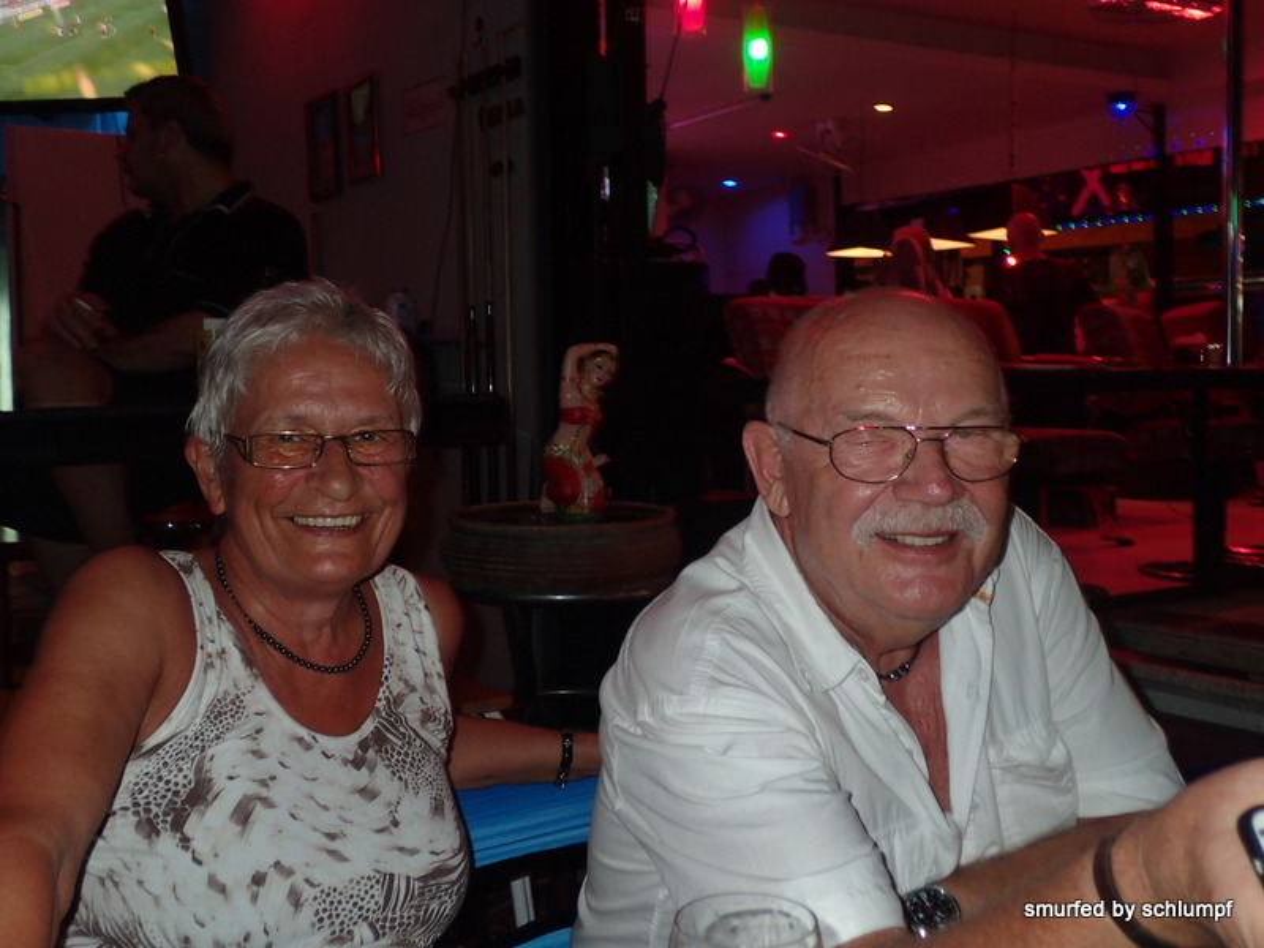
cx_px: 632
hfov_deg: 49.0
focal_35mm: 38
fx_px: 1388
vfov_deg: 37.7
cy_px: 474
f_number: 2.7
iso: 200
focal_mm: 6.86
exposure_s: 1/40
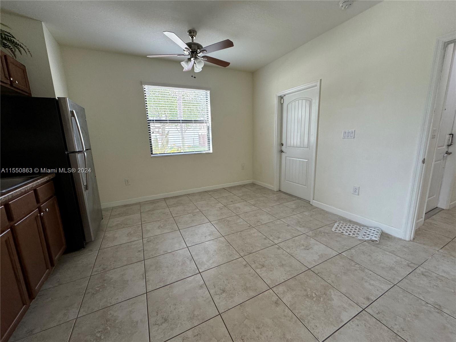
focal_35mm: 14
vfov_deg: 85.7
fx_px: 184
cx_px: 228
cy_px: 171
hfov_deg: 102.1
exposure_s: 1/99
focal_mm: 2.22
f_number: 2.2
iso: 200
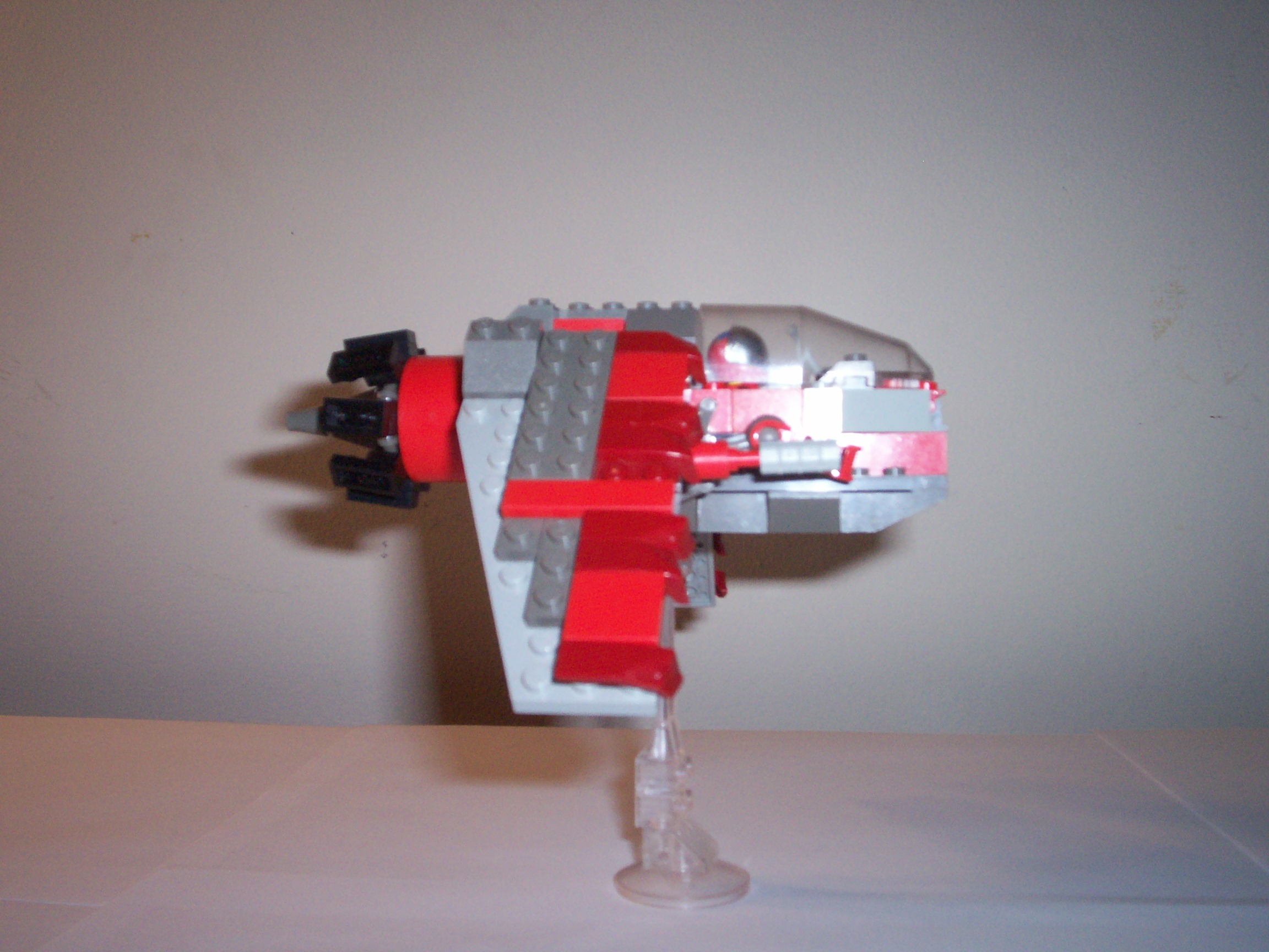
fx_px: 1320
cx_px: 634
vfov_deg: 39.7
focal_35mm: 36
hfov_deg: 51.4
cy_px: 476
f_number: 4.5
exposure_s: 1/64
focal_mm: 5.9
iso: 140
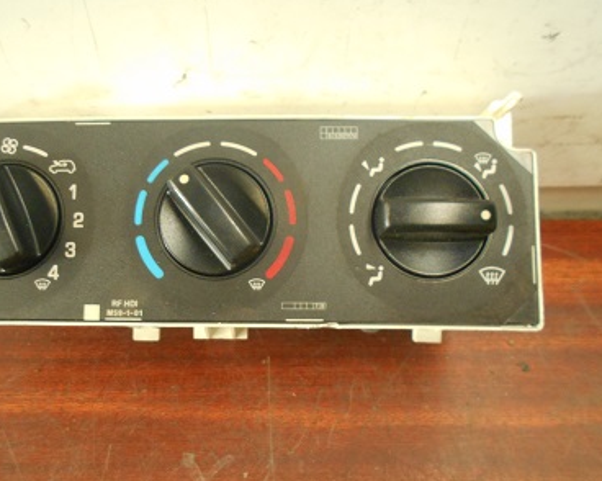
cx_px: 244
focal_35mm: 32
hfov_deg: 55.3
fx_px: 570
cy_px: 250
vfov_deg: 45.7
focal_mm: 4.6
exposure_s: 1/10
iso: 400
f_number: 3.2
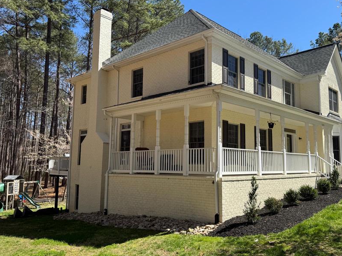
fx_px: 306
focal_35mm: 31
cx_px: 198
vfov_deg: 45.5
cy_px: 125
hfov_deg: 58.1
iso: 80
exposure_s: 1/2604
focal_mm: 6.76
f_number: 1.78
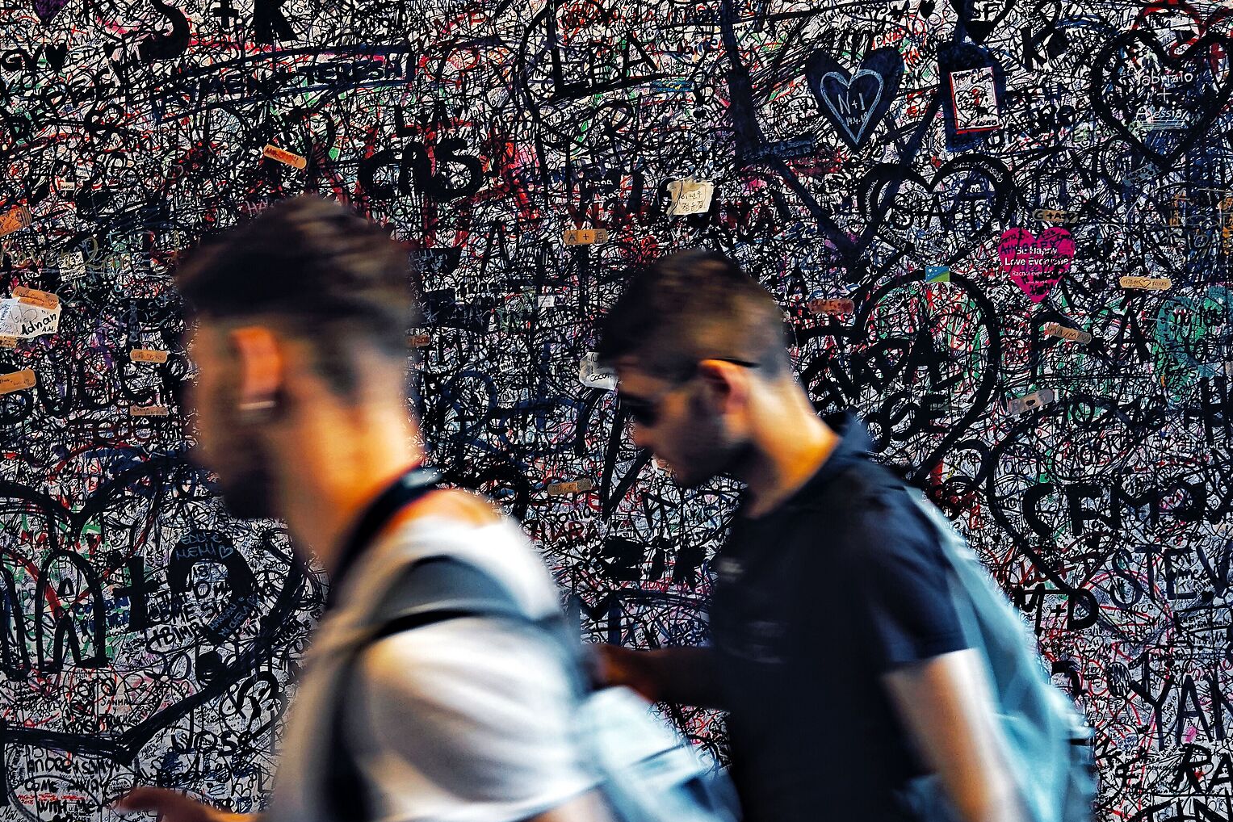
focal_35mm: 55
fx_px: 1884
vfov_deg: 24.4
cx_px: 451
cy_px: 232
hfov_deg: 36.0
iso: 640
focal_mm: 35
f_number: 3.5
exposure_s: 1/40
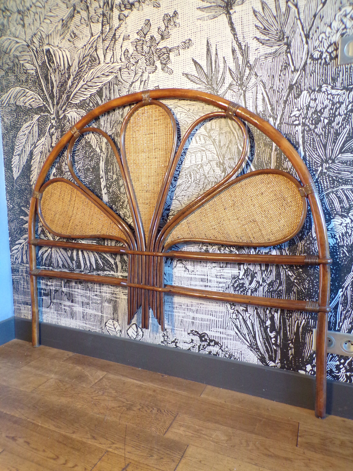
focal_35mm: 24
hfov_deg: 56.8
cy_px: 236
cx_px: 176
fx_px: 326
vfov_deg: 71.6
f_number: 3
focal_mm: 4.3
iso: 373
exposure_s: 1/17
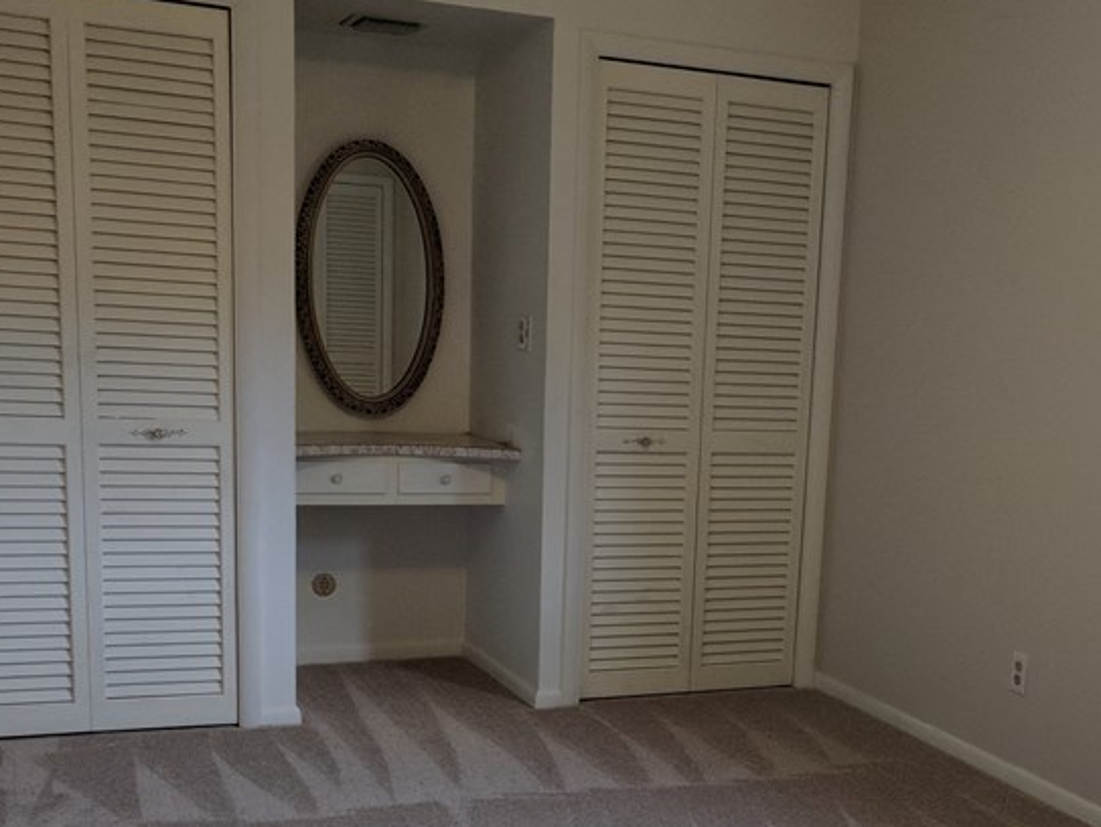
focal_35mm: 49
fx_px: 1560
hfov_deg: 38.4
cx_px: 748
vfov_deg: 29.2
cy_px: 634
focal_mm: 4.67
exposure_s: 1/60
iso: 344
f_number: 2
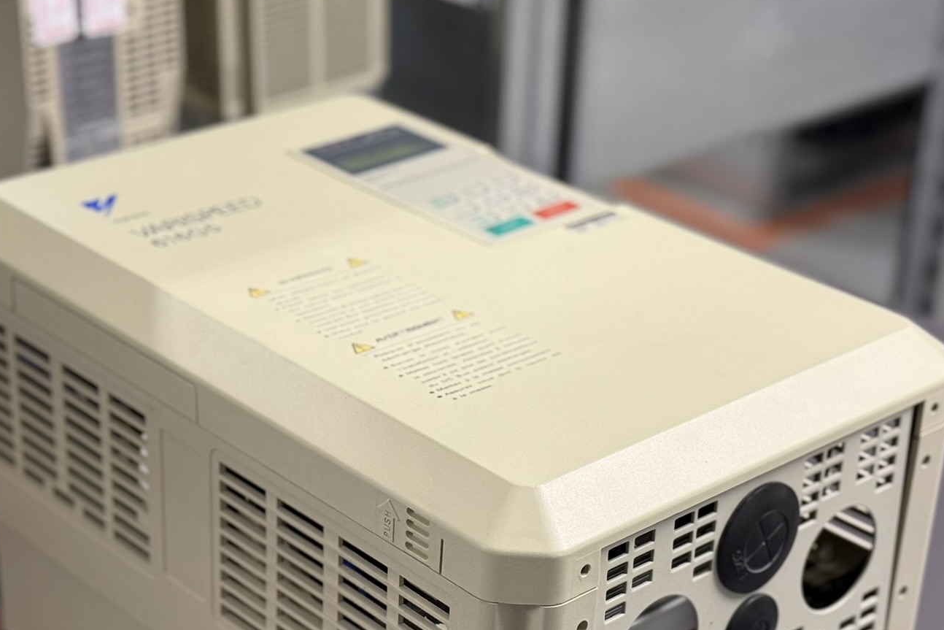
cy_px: 504
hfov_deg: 25.6
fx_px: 2072
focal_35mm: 79
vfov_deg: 17.1
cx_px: 387
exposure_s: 1/50
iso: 200
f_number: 1.78
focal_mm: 6.76
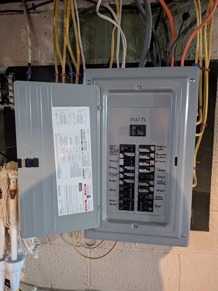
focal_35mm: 25
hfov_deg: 54.9
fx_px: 210
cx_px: 109
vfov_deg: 69.4
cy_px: 146
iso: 4305
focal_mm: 5.43
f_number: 1.89
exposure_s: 1/15
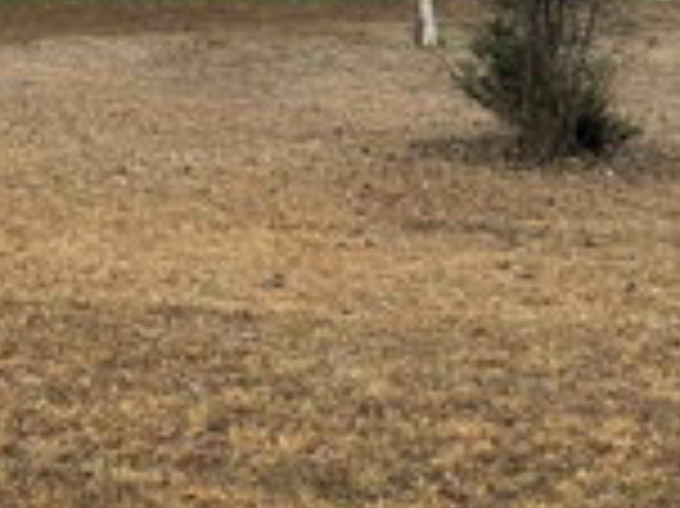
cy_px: -247
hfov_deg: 20.1
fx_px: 1727
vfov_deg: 15.5
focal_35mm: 88
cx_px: -243
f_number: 1.5
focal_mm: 5.7
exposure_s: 1/846
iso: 50
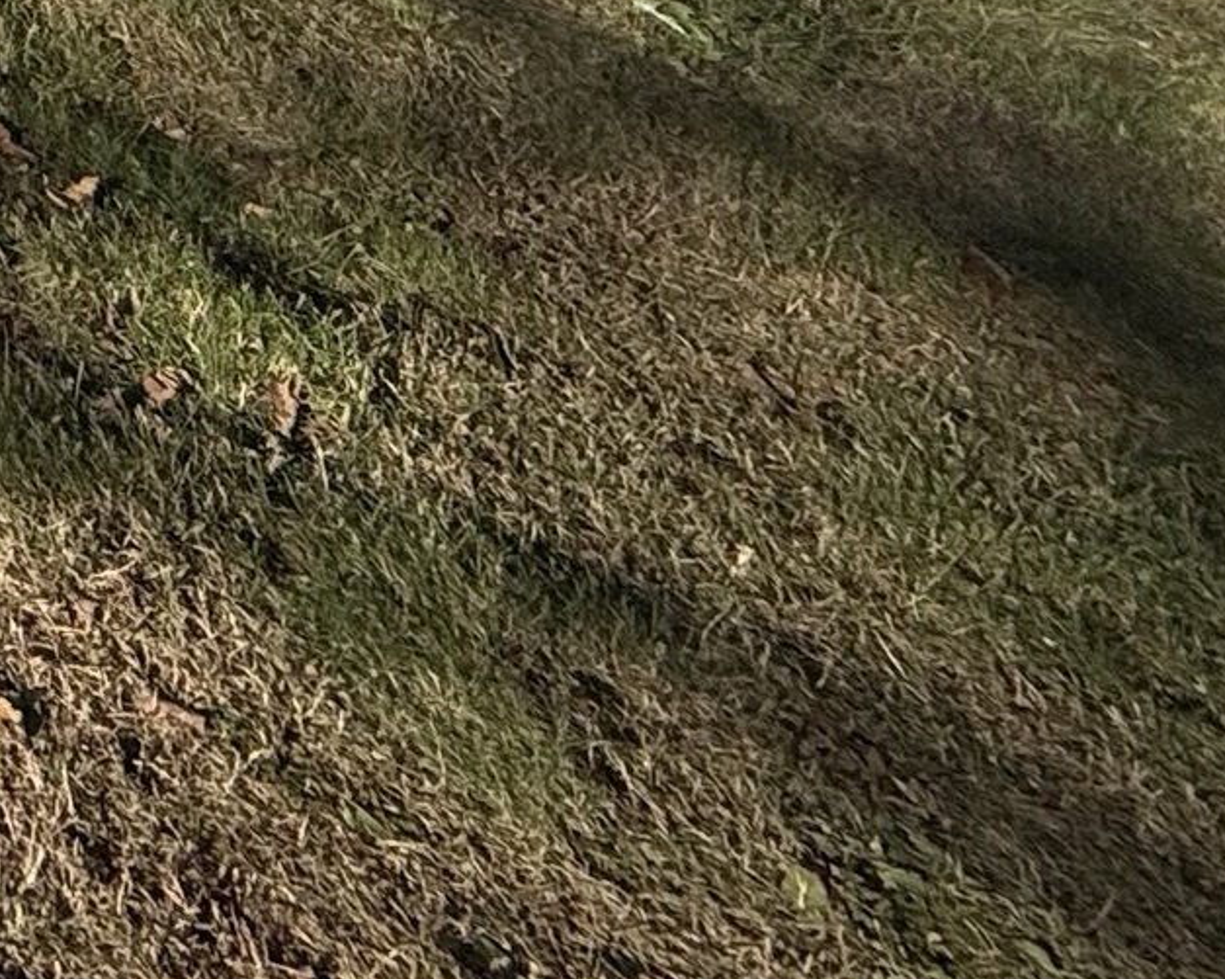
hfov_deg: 17.0
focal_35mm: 67
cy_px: -1149
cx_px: -1440
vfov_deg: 15.9
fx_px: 2428
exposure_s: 1/2092
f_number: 2.2
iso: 50
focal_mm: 2.22
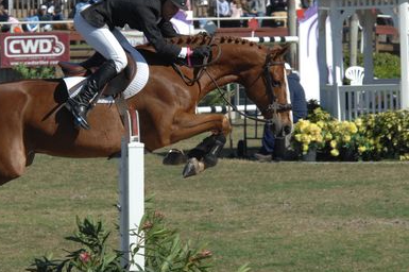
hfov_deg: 4.6
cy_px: 168
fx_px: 5097
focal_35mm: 449
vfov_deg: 3.1
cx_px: 189
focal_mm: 180
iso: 400
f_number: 11
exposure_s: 1/640
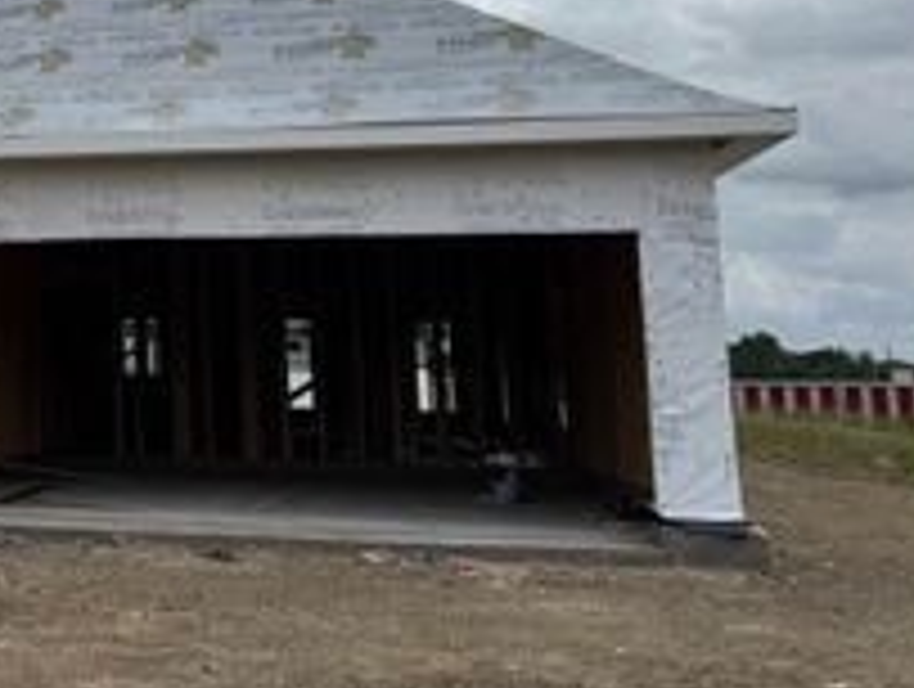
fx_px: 1561
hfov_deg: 29.0
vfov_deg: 24.4
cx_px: -131
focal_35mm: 59
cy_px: 124
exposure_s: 1/10309
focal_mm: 6.76
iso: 80
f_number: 1.78
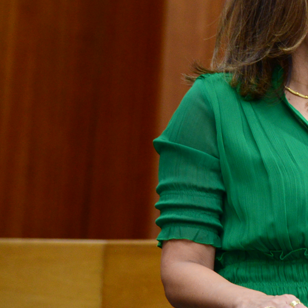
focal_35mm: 318
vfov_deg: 5.5
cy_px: 67
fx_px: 3201
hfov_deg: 5.5
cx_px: 424
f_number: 4.5
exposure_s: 1/80
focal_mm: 120
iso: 2500
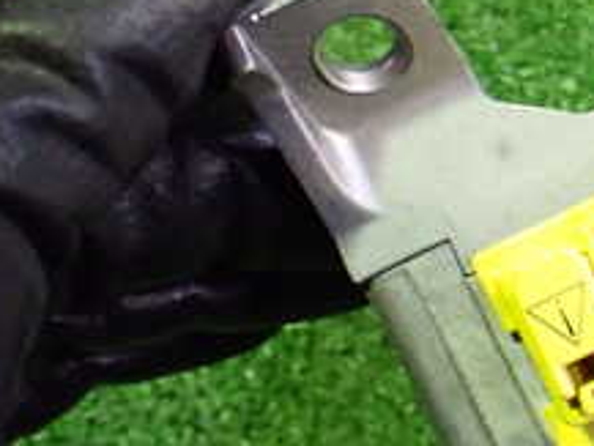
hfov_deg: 21.1
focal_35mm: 83
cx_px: 797
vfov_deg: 17.7
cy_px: 99
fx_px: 1425
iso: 800
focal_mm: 5.4
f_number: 2.3
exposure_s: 1/50
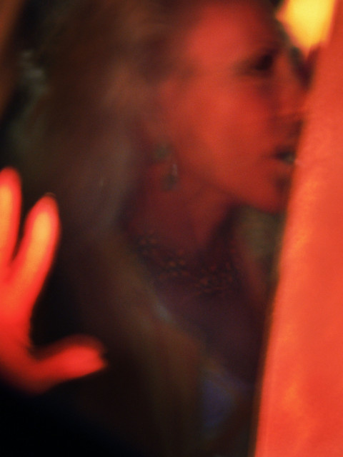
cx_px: 172
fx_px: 3607
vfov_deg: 7.3
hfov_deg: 5.4
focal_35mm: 273
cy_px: 228
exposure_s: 1
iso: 100
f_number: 2.8
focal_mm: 45.5
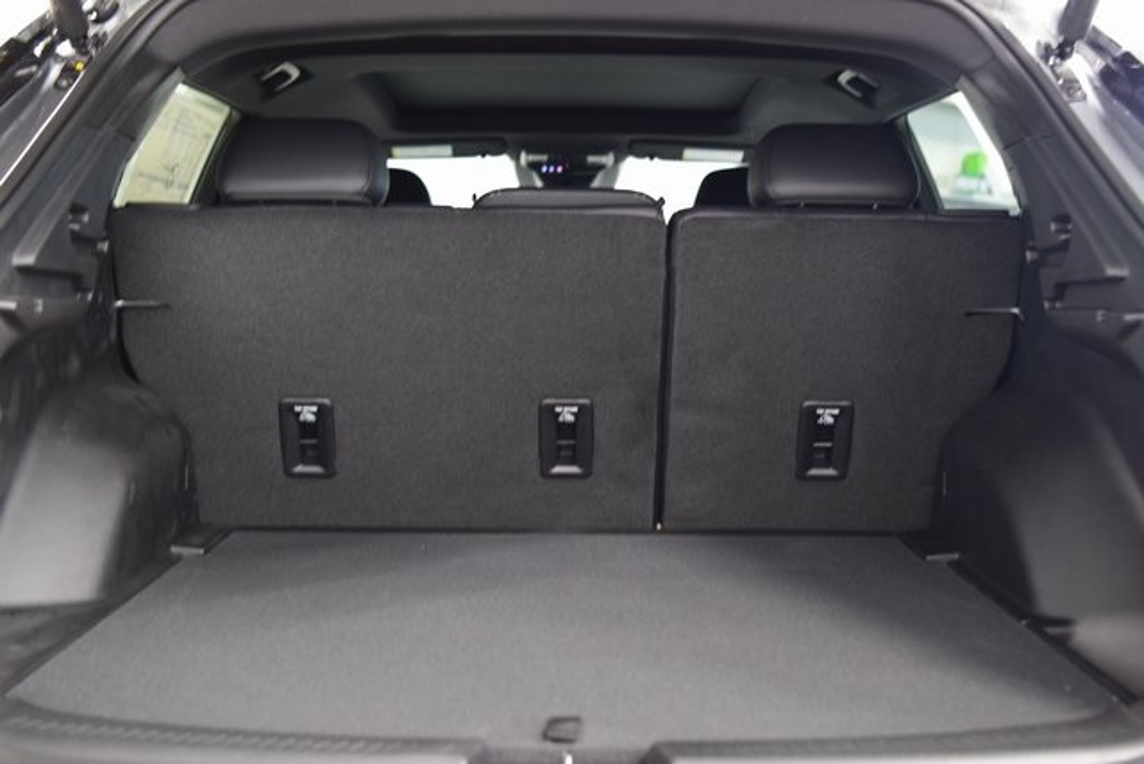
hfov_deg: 41.1
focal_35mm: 48
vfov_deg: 28.1
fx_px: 1526
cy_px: 382
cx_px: 572
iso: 1600
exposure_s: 1/15
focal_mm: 32
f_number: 2.8
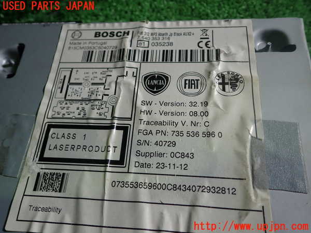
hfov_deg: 60.0
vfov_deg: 46.8
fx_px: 270
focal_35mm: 30
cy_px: 116
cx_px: 156
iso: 100
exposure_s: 1/80
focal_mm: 5.4
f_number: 2.3
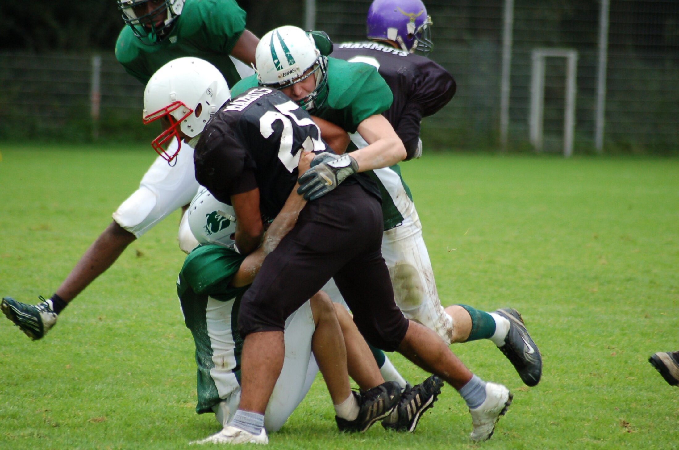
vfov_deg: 4.1
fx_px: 6212
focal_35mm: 330
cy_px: 225
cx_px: 340
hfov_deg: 6.3
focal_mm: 220
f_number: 5.3
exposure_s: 1/500
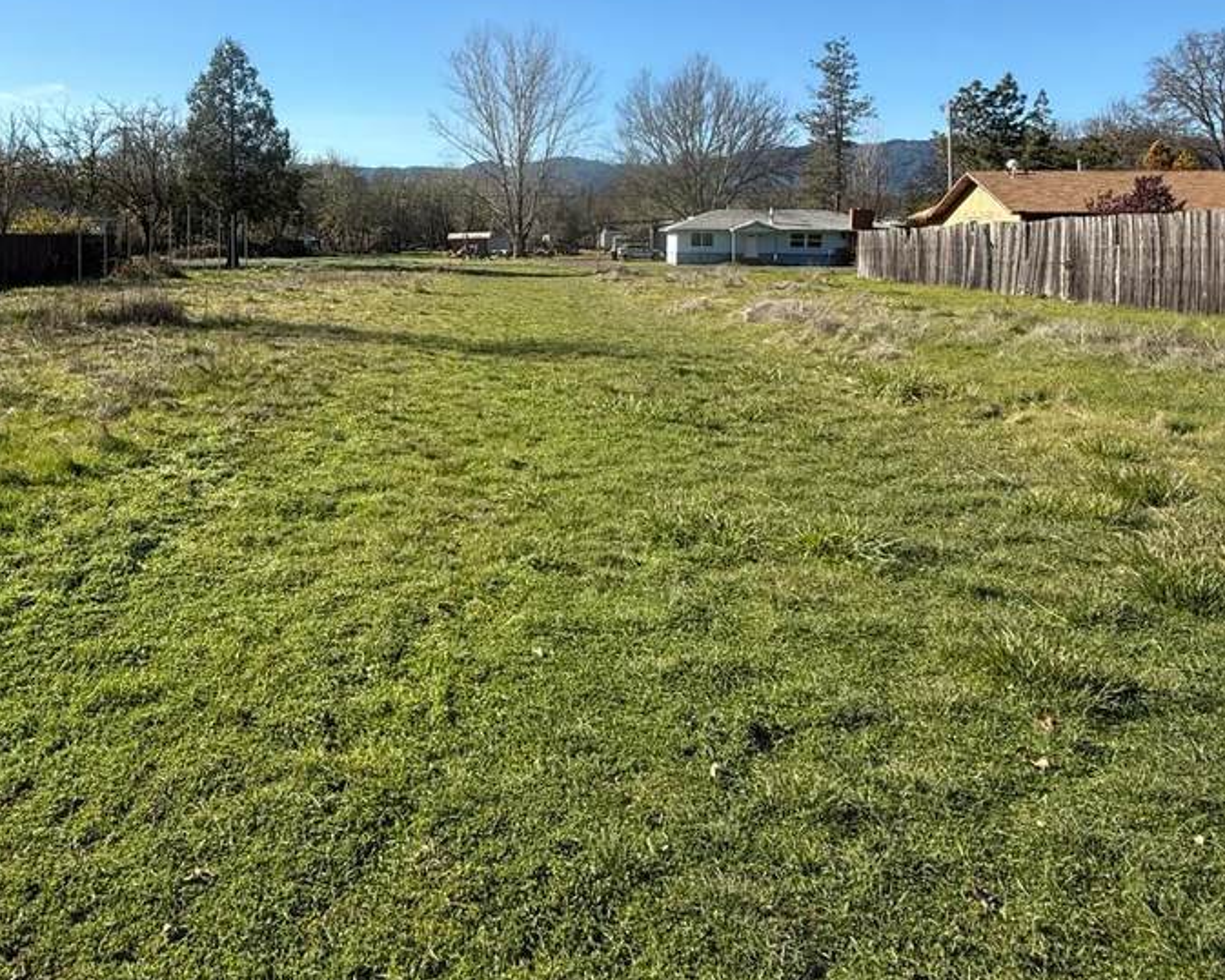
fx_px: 942
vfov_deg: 52.9
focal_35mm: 26
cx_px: 450
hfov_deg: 65.0
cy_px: 266
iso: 50
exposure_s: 1/1572
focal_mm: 2.22
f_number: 2.2
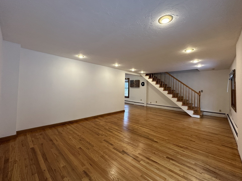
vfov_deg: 81.7
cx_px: 119
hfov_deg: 98.2
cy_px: 86
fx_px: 105
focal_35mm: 15
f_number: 2.2
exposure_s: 1/120
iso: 200
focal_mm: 2.22
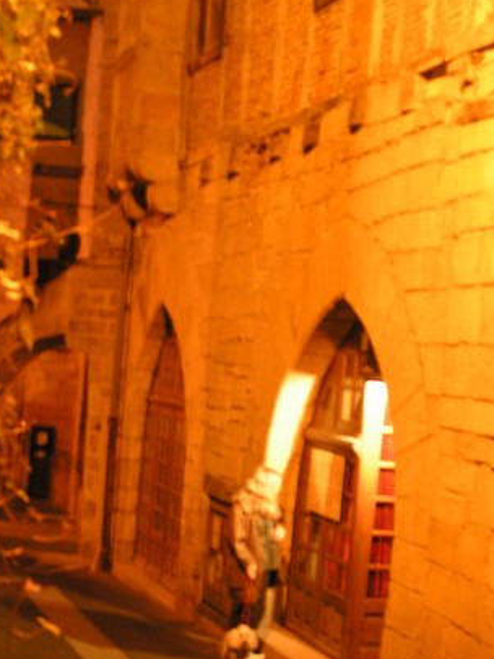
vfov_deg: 29.7
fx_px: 1238
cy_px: 424
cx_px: 195
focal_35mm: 65
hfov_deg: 22.5
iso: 200
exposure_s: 1.6
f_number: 2.8
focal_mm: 6.6
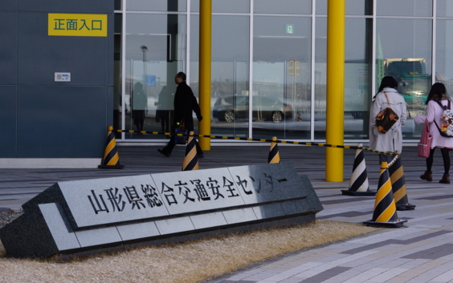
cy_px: 99
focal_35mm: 117
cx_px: 269
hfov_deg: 17.8
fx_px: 1445
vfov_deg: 11.2
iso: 100
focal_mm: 54
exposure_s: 1/125
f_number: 7.1
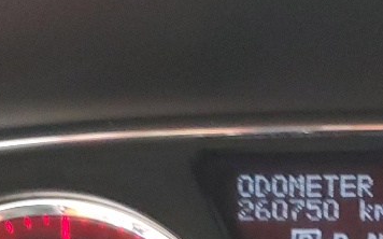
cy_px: 409
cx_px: 365
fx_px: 1293
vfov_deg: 10.1
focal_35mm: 124
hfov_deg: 16.6
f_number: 1.5
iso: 330
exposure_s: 1/15
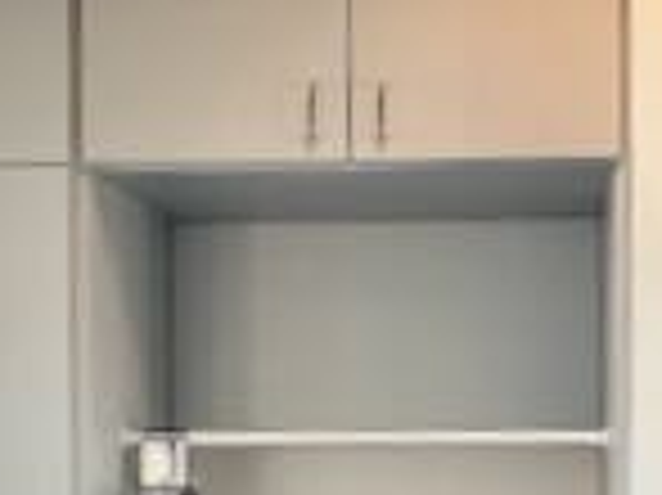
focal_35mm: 61
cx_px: 500
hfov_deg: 31.1
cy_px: 466
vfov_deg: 23.2
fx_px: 1166
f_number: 2.2
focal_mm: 2.22
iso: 320
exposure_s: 1/60
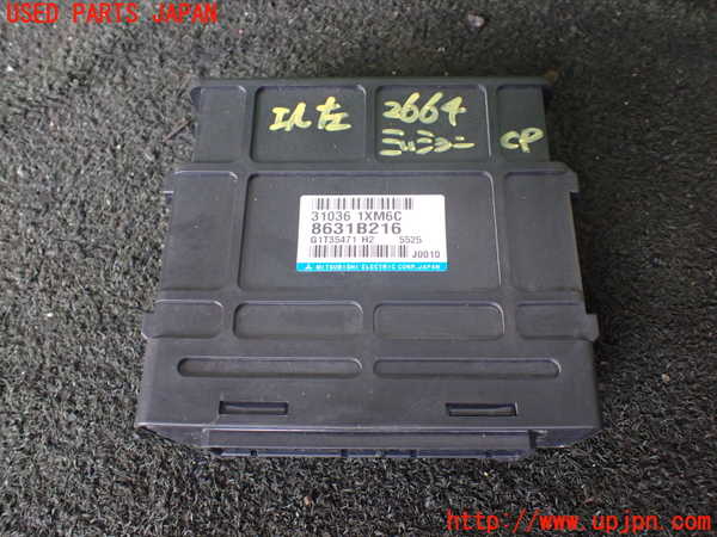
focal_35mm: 30
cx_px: 358
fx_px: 621
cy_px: 268
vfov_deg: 46.8
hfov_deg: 60.0
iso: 500
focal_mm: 5.4
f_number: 2.3
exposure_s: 1/125
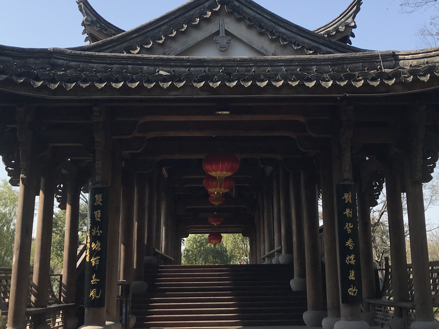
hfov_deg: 39.6
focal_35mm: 48
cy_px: 128
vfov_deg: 30.2
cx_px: 240
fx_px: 609
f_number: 1.8
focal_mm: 3.99
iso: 20
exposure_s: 1/1681
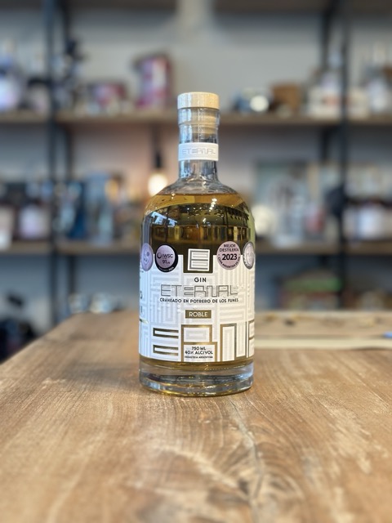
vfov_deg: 39.7
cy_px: 262
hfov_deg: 30.3
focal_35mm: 48
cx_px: 196
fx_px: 725
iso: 125
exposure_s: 1/100
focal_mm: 6.86
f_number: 1.78
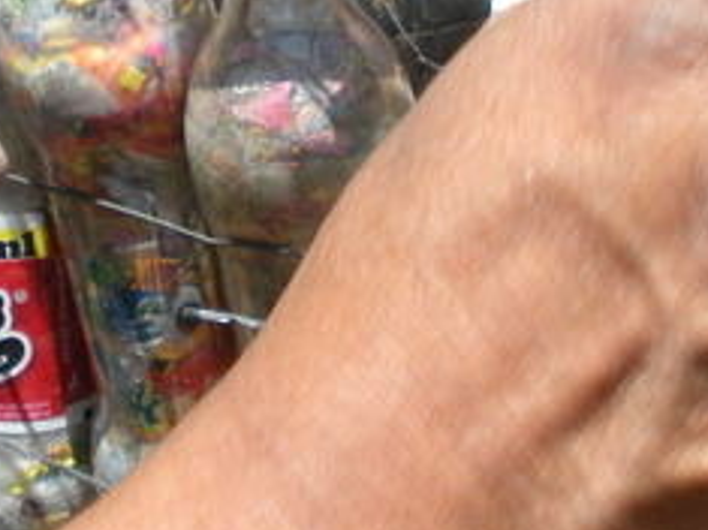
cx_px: 530
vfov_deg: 9.3
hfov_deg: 12.6
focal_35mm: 157
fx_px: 3209
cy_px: -102
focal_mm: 6.3
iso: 64
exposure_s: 1/378
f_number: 3.5
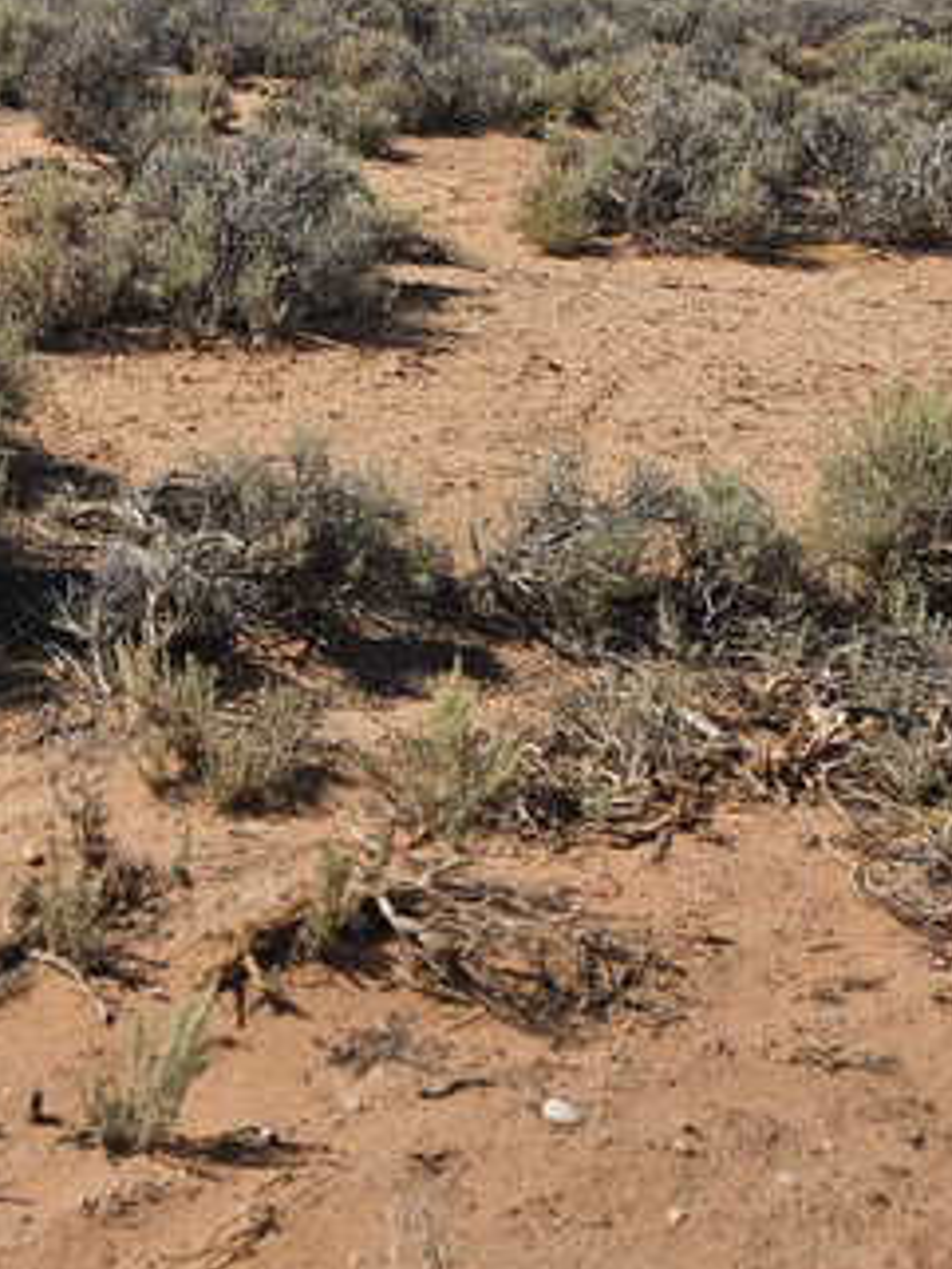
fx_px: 2015
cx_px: 43
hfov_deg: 25.5
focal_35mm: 55
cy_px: -178
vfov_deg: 30.6
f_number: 1.8
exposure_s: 1/3151
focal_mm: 5.4
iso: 25
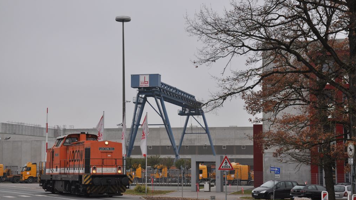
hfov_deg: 29.5
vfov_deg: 16.9
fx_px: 675
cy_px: 108
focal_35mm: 72
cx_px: 177
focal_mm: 45
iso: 400
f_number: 6.3
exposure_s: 1/400
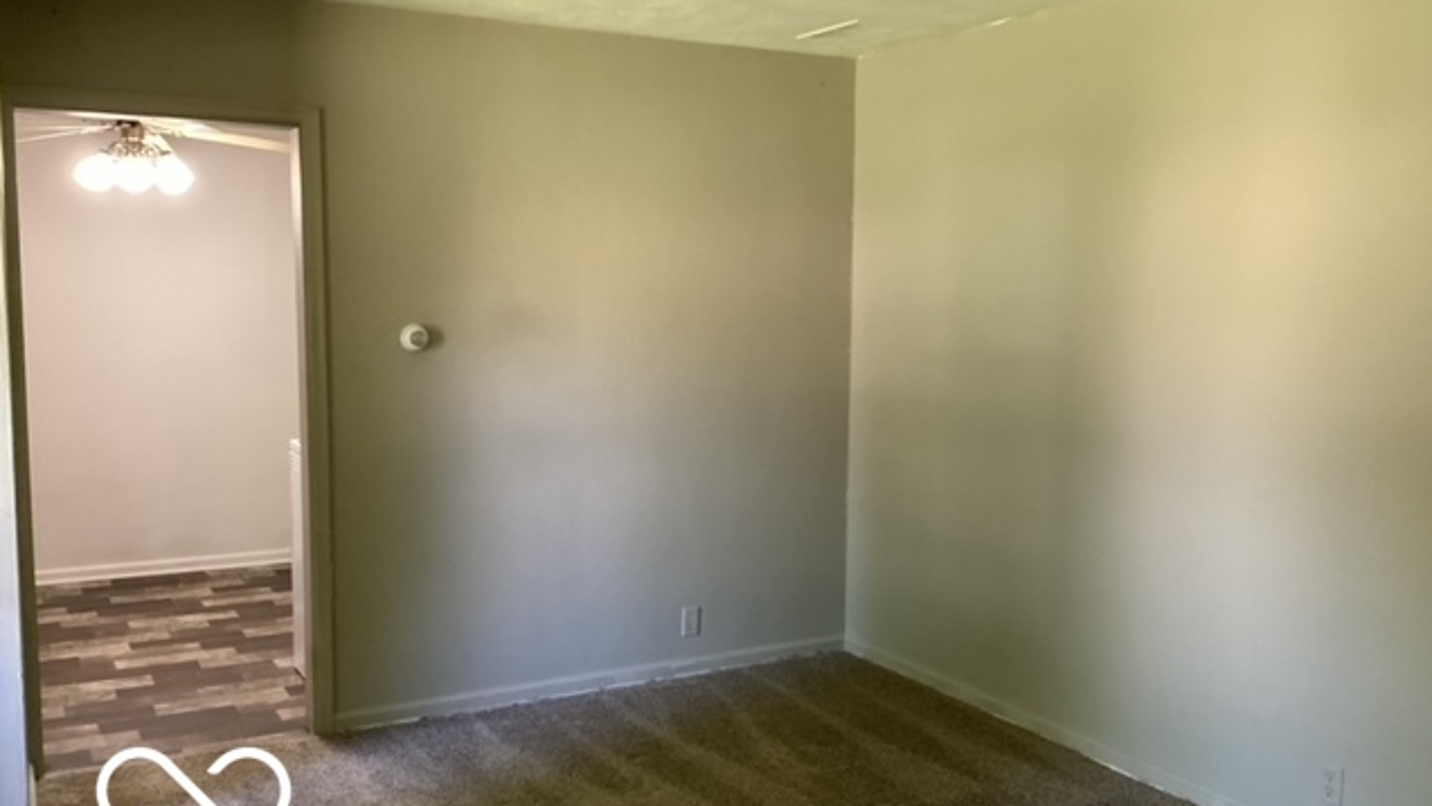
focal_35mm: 34
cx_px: 714
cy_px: 408
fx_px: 1291
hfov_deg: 58.0
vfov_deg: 34.7
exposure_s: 1/50
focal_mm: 3.3
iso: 250
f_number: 2.4
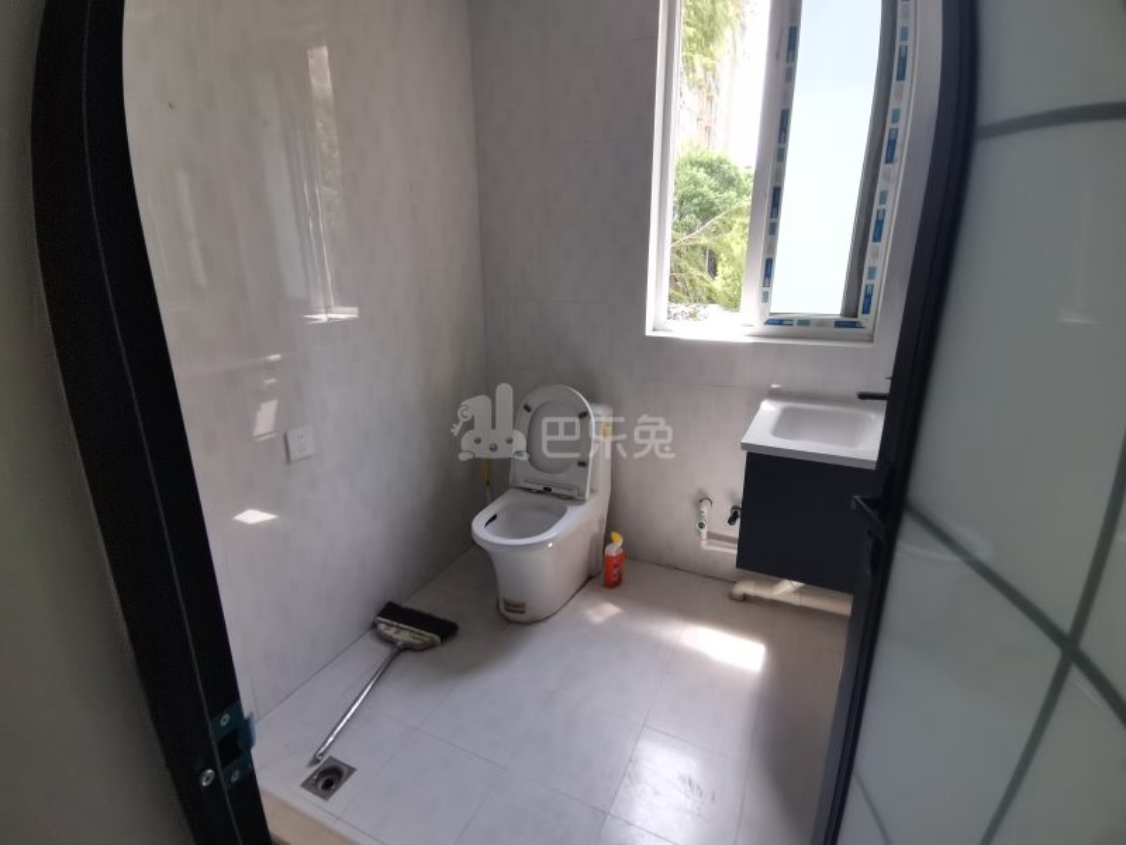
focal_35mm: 17
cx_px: 563
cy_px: 422
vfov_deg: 74.7
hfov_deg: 91.0
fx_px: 553
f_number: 2.4
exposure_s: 1/100
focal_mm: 1.78
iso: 80
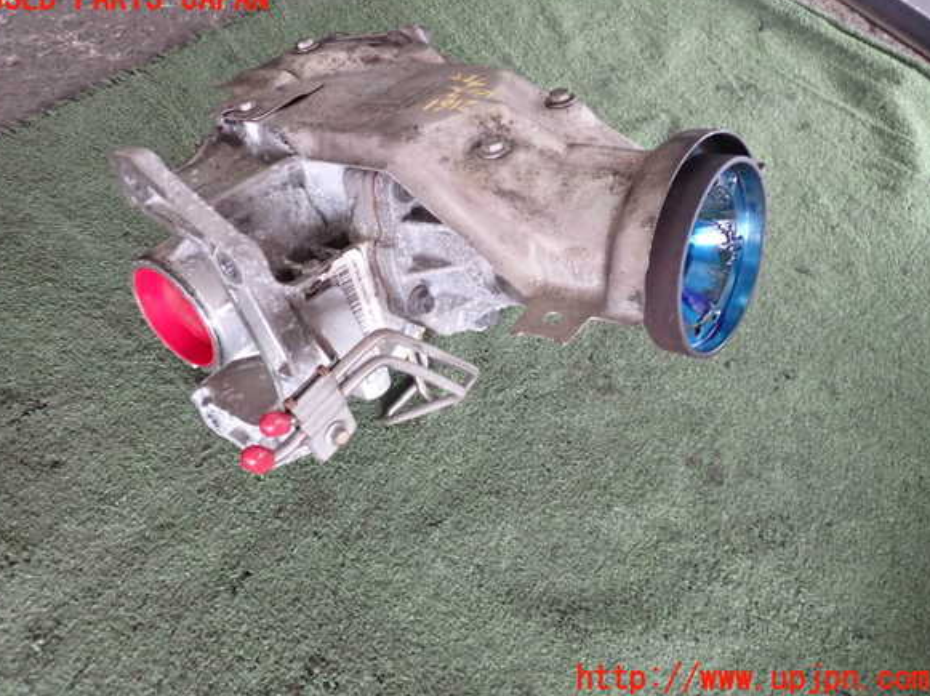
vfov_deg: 45.4
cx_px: 458
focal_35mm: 31
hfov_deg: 58.4
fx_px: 832
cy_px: 339
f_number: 2.3
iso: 640
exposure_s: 1/30
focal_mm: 5.4
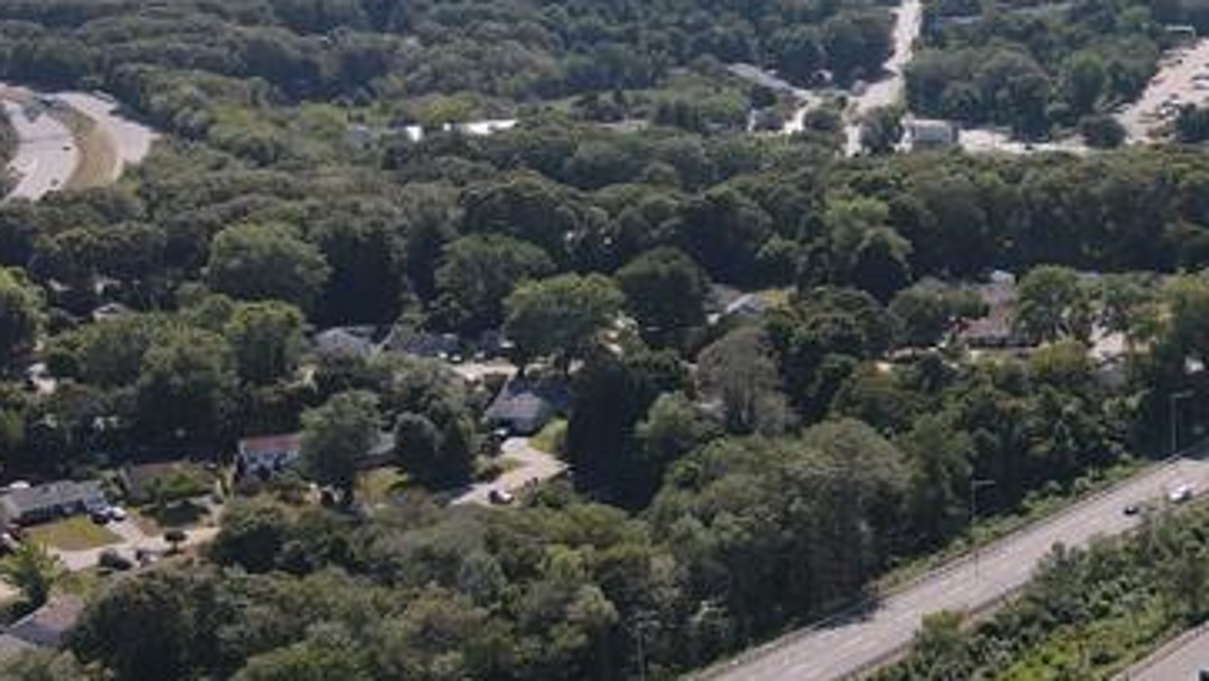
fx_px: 2373
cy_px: 664
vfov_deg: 16.0
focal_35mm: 74
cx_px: 1262
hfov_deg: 26.7
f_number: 2.8
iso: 100
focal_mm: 4.5
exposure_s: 1/640
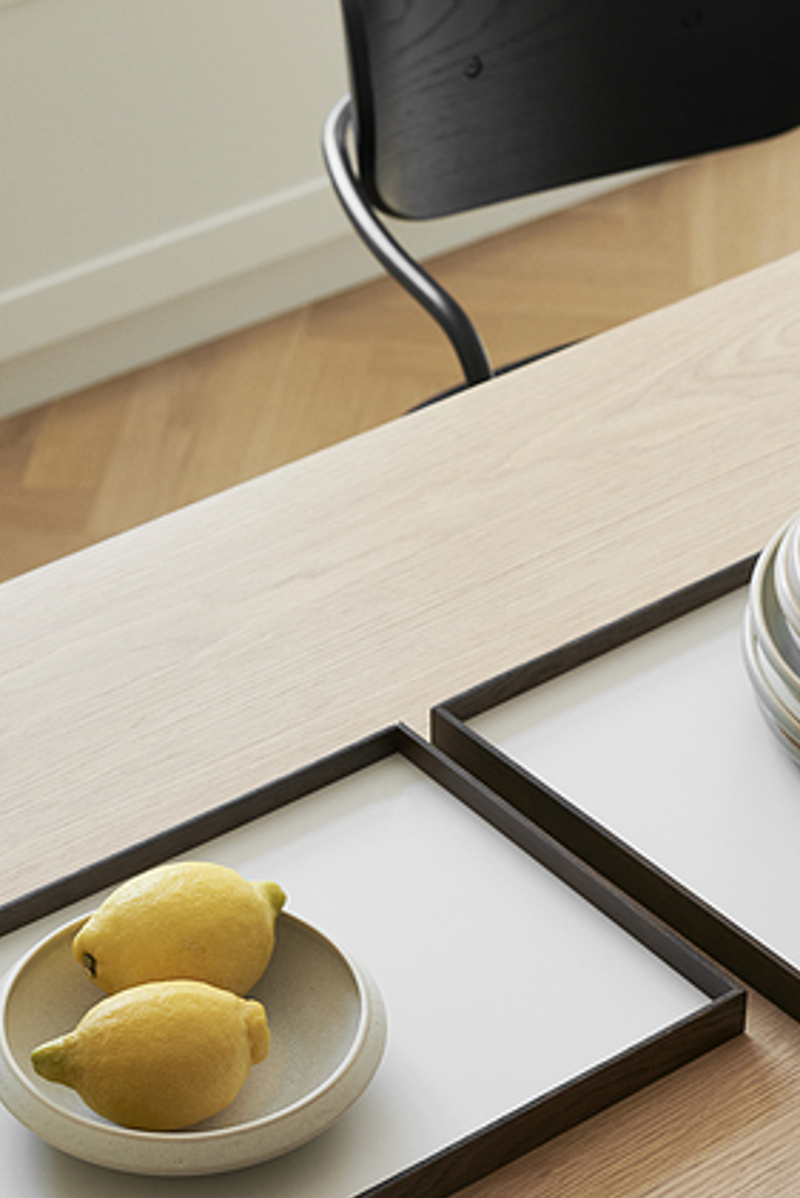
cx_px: 467
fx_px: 3430
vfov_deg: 19.8
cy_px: 571
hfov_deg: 13.3
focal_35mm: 103
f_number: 8
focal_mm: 50
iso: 100
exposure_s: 1/4
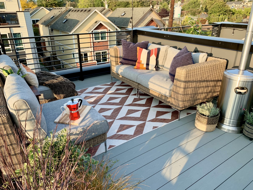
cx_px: 126
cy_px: 95
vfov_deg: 53.1
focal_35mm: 26
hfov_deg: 67.3
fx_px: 190
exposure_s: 1/404
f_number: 1.8
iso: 25
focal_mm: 4.25
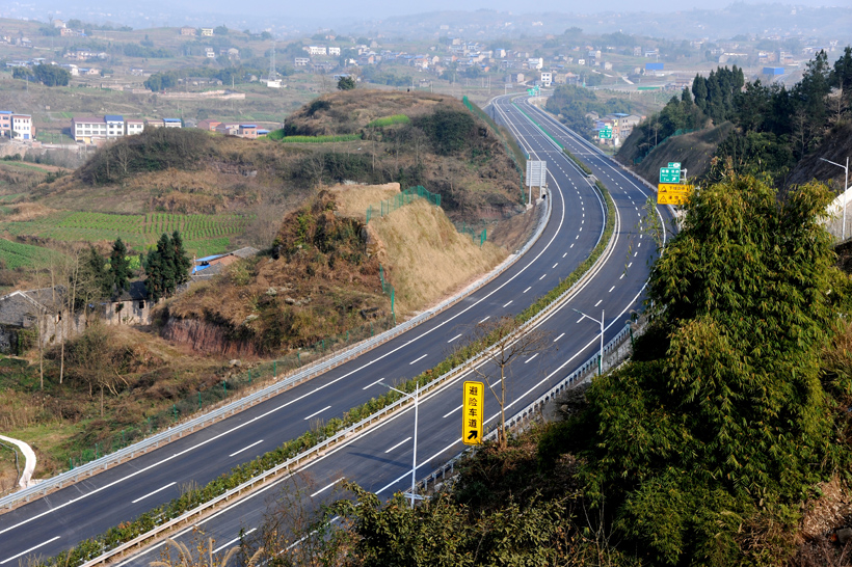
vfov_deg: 16.6
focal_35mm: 82
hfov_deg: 24.8
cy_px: 284
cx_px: 426
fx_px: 1940
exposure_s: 1/250
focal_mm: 82
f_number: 8
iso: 200
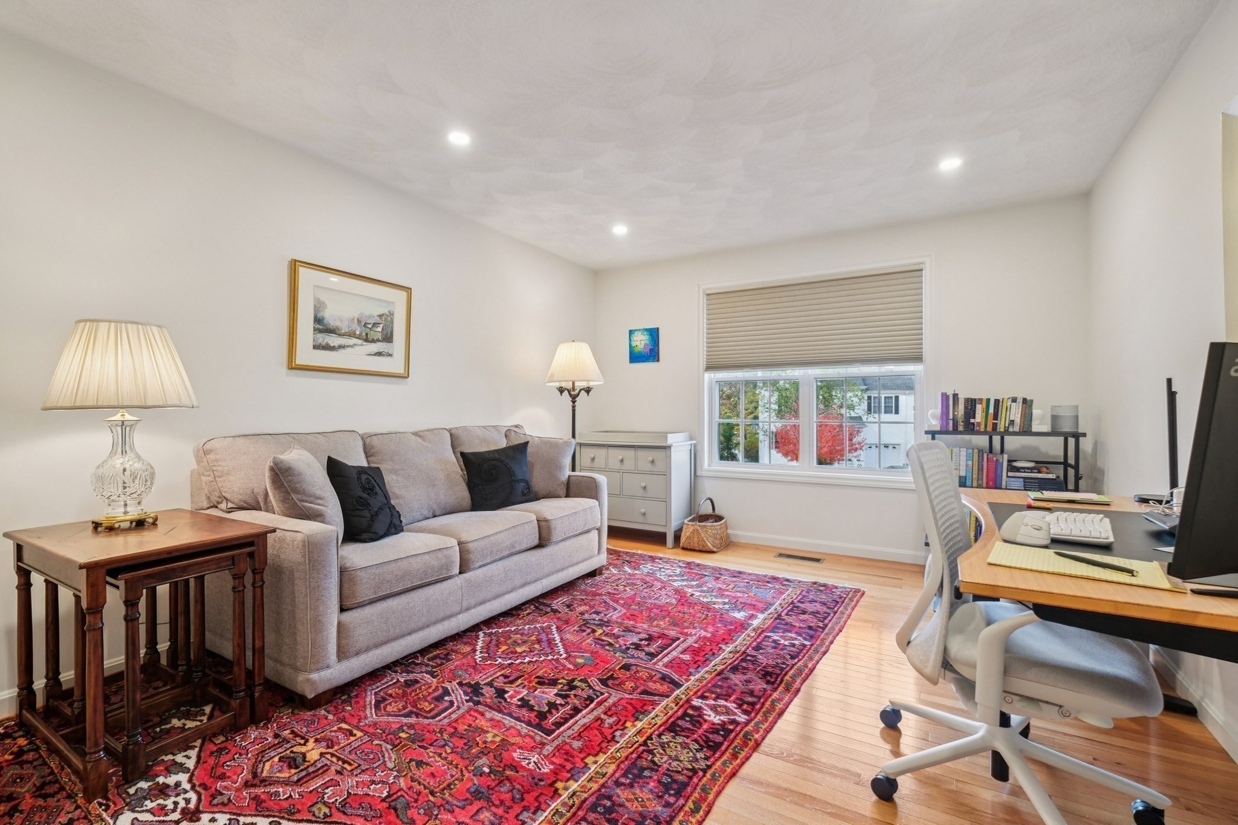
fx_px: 516
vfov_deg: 77.3
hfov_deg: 100.4
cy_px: 412
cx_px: 619
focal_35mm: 15
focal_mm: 10
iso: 320
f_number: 5.6
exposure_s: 1/15
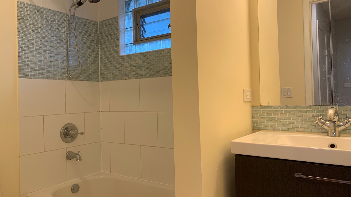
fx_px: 270
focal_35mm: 29
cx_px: 179
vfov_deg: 40.2
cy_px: 94
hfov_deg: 66.1
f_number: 1.8
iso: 80
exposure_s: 1/120
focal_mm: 4.25
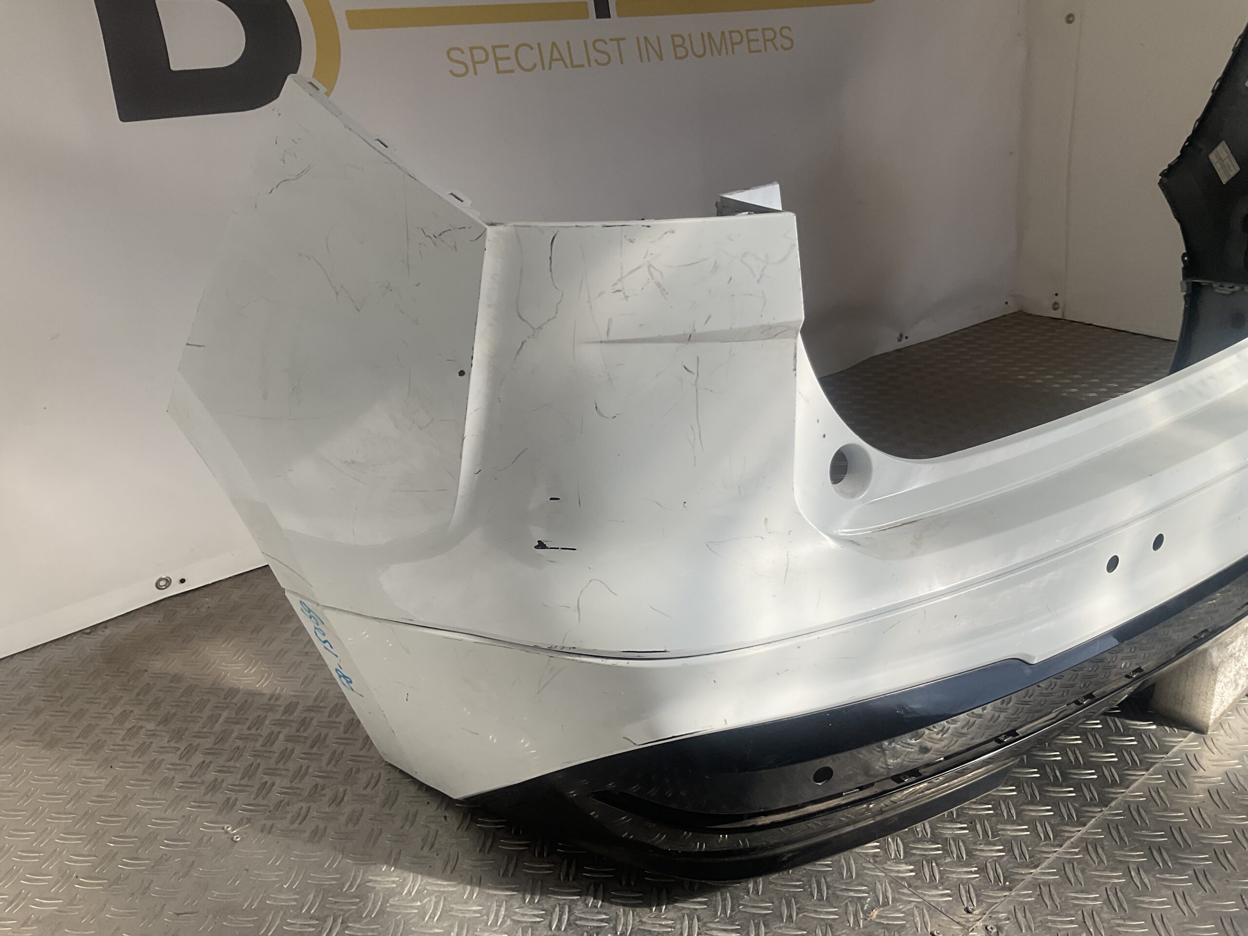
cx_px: 624
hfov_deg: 61.7
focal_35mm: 29
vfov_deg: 48.2
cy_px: 468
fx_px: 1046
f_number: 1.8
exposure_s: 1/1250
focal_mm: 3
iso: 16
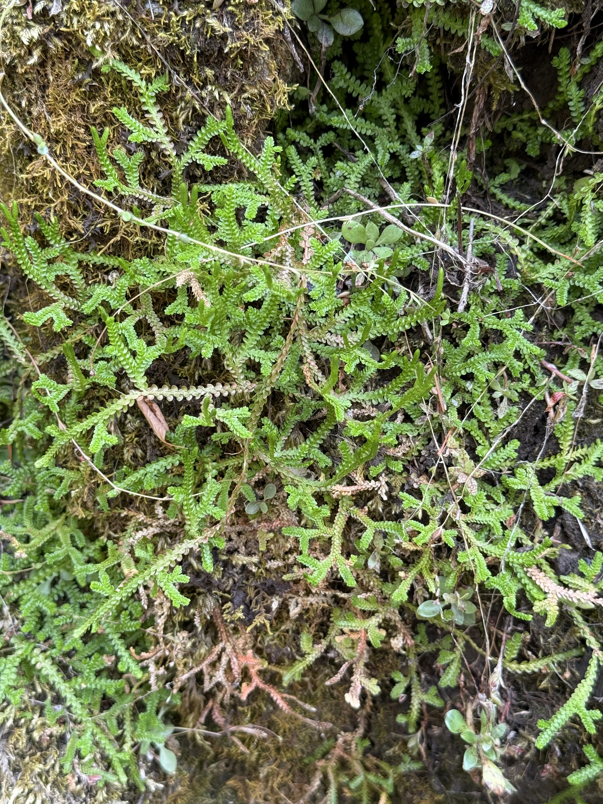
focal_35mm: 48
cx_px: 302
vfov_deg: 39.7
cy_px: 402
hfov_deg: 30.3
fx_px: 1115
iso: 100
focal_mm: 6.76
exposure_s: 1/120
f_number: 1.78
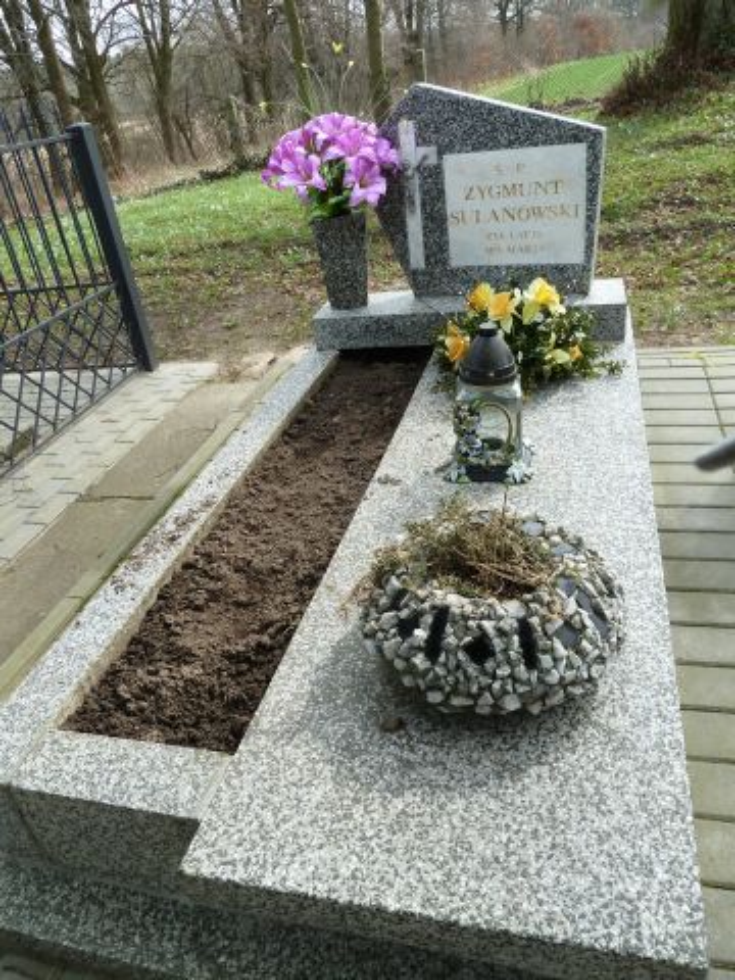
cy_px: 490
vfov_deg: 69.4
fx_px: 708
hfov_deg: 54.9
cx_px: 368
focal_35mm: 25
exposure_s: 1/125
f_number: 4
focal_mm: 4.1
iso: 80
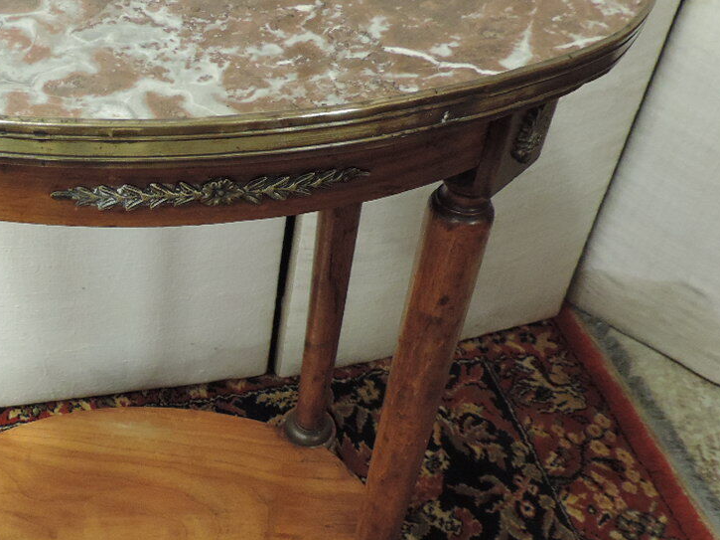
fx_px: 1102
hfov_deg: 35.1
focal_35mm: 53
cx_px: 146
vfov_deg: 27.5
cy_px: 278
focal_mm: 4.3
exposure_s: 1/20
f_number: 3
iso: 400
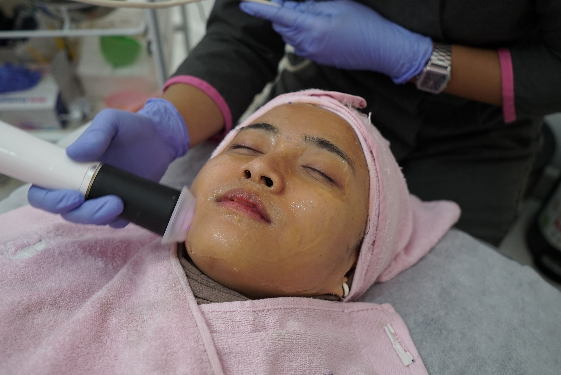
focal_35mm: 38
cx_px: 280
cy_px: 188
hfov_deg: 50.7
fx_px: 592
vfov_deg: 35.1
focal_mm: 38
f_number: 4.5
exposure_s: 1/50
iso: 1000
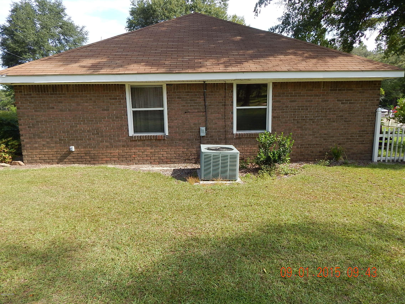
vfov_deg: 58.9
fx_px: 269
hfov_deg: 73.9
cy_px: 152
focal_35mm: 23
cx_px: 202
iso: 125
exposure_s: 1/500
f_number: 3
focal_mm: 4
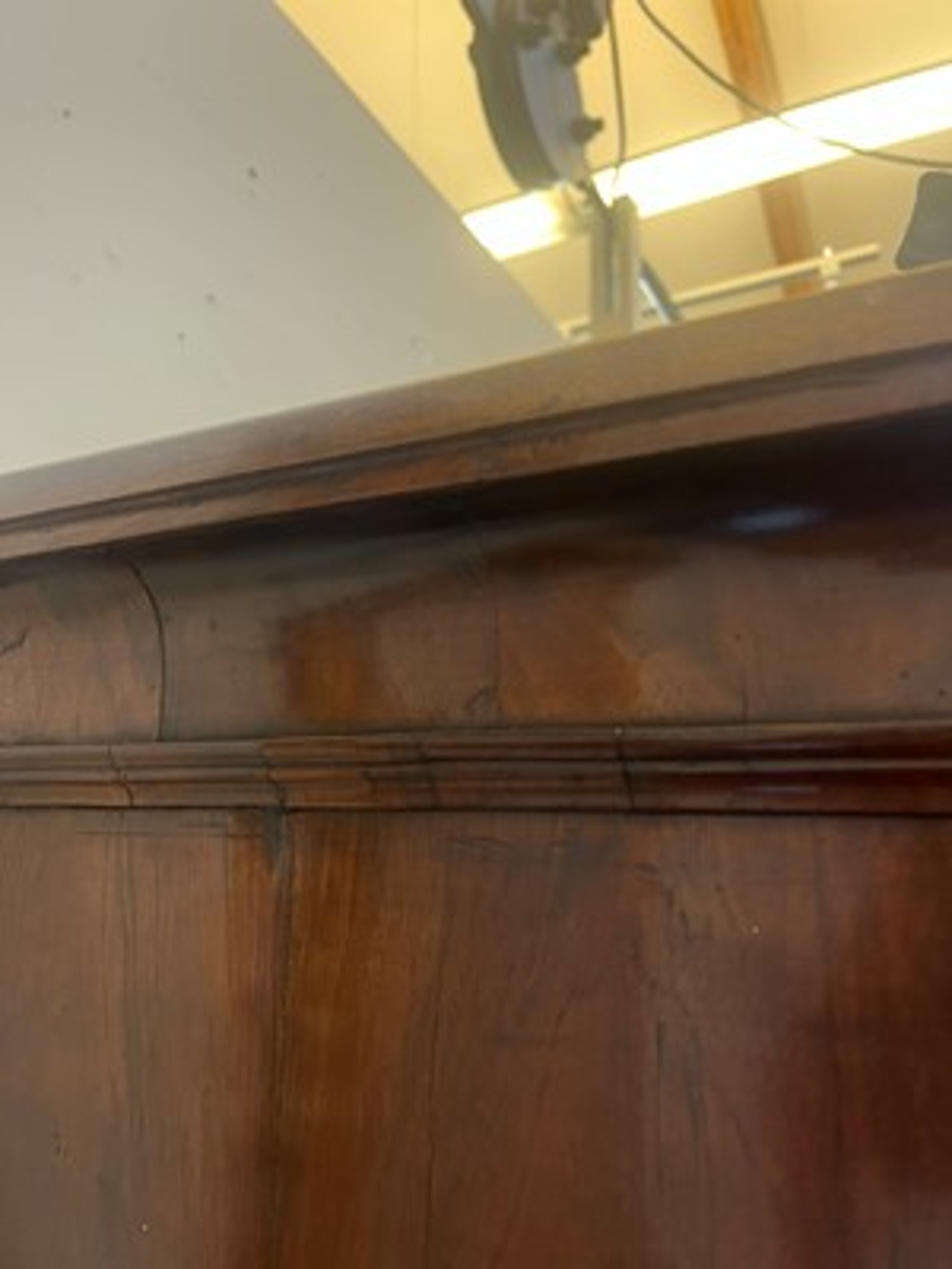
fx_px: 953
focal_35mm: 26
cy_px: 634
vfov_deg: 67.3
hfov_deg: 53.1
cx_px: 476
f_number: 1.6
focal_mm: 5.1
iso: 200
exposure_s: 1/50
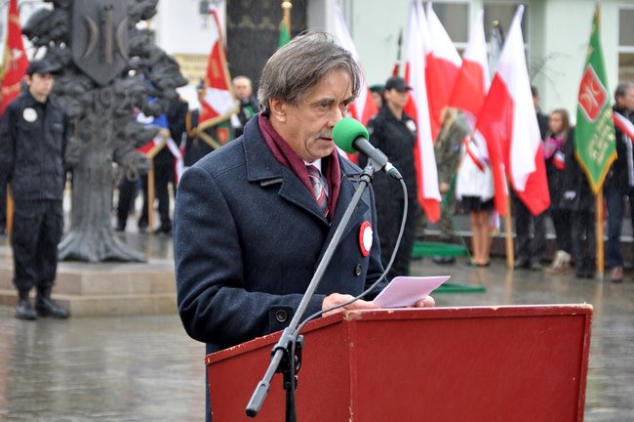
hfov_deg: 14.0
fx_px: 2586
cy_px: 211
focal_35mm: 147
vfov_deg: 9.3
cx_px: 317
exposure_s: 1/50
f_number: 5.6
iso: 250
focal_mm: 98
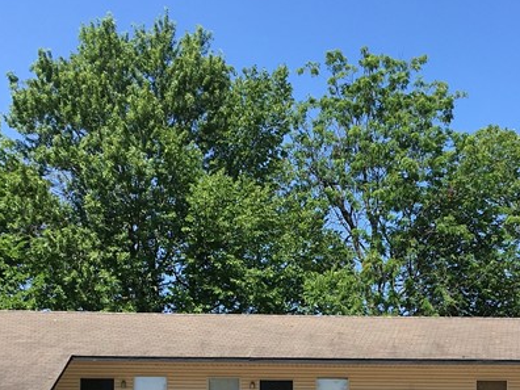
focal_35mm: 75
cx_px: 353
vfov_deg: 18.5
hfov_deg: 25.8
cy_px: 477
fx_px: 1127
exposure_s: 1/1054
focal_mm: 4.15
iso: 25
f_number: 2.2
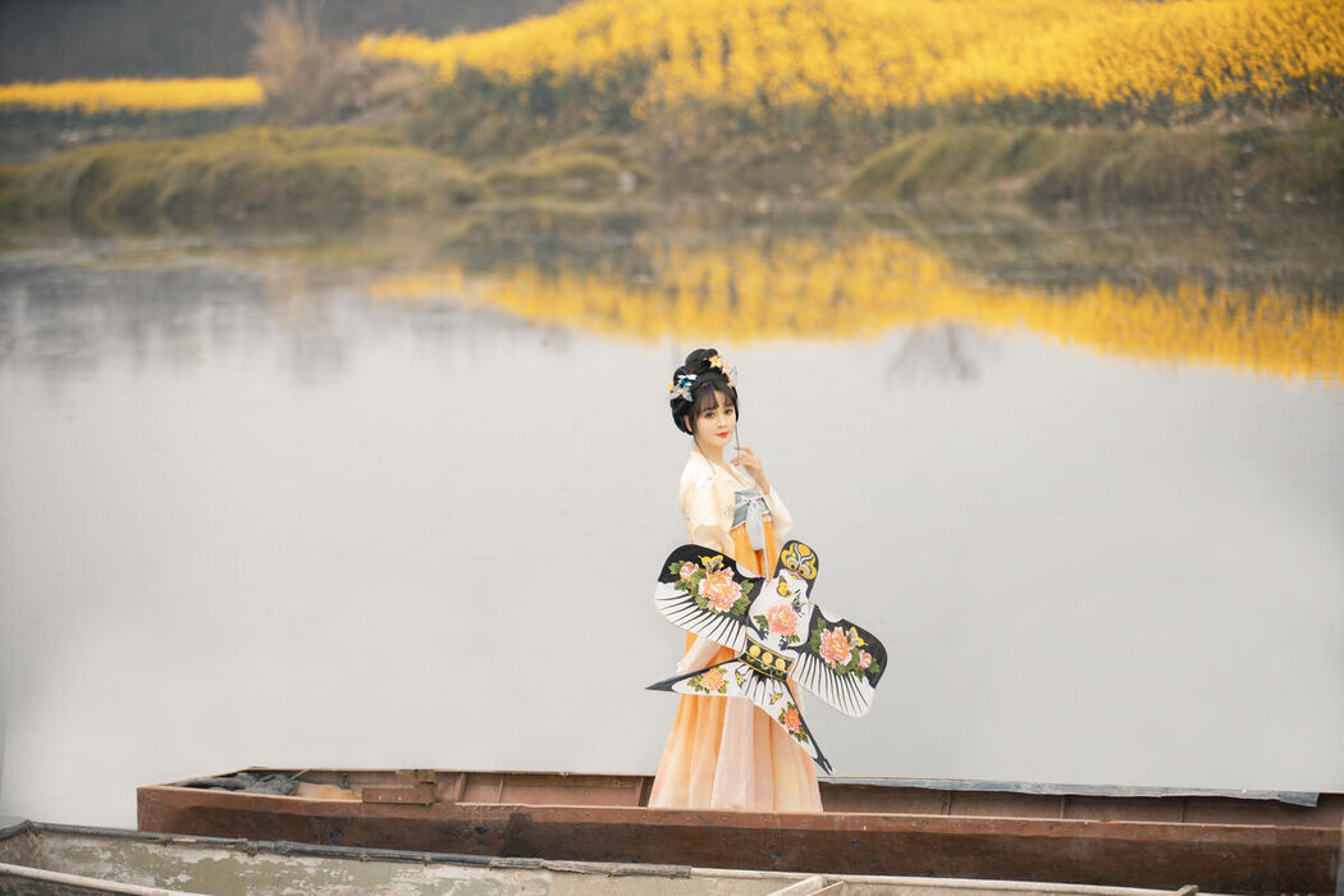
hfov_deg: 16.7
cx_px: 672
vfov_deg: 11.1
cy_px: 448
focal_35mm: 123
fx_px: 4592
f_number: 2.8
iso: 200
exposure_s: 1/800
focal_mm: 123
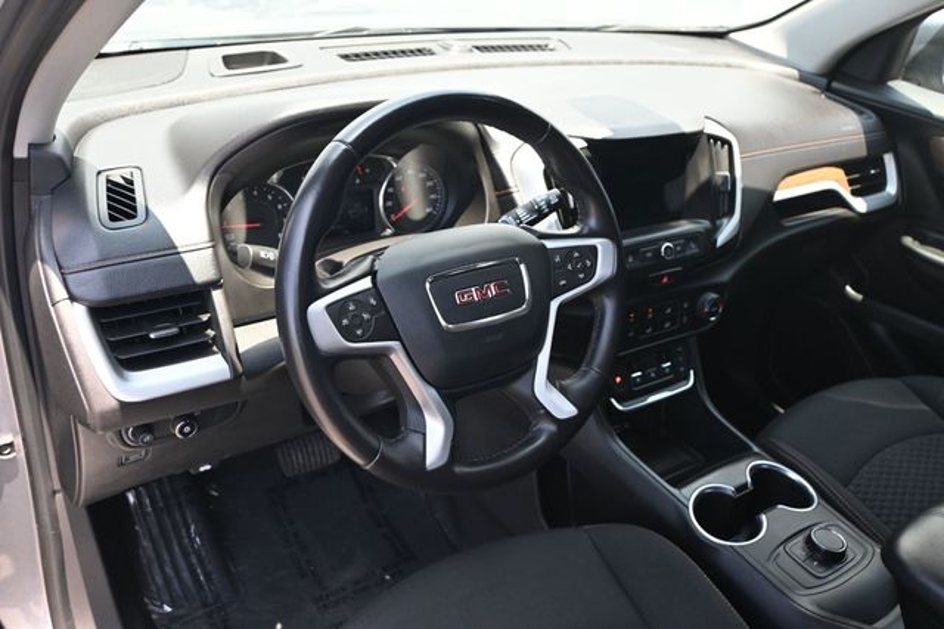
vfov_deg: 43.6
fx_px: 786
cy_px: 314
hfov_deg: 62.0
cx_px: 472
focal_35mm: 30
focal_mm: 20
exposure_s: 1/160
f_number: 3.8
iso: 400
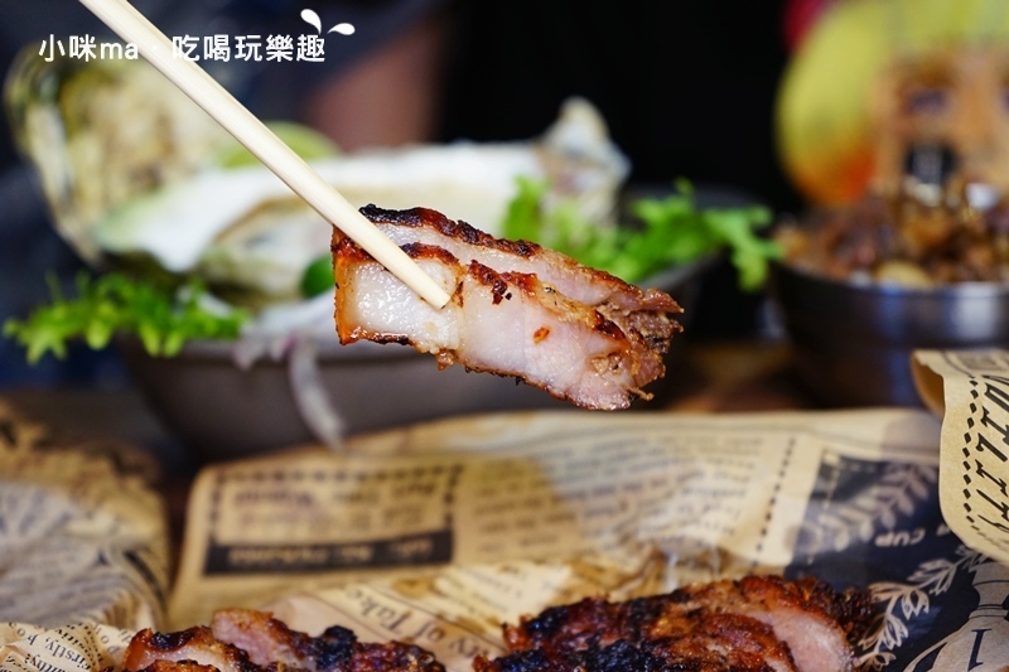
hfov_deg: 33.4
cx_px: 504
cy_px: 336
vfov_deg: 22.6
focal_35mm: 60
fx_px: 1681
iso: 1250
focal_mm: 60
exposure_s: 1/60
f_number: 5
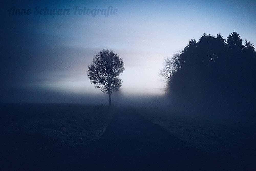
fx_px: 199
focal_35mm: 28
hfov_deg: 65.5
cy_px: 86
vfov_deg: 46.4
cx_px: 128
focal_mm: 28
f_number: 2.8
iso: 6400
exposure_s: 1/160
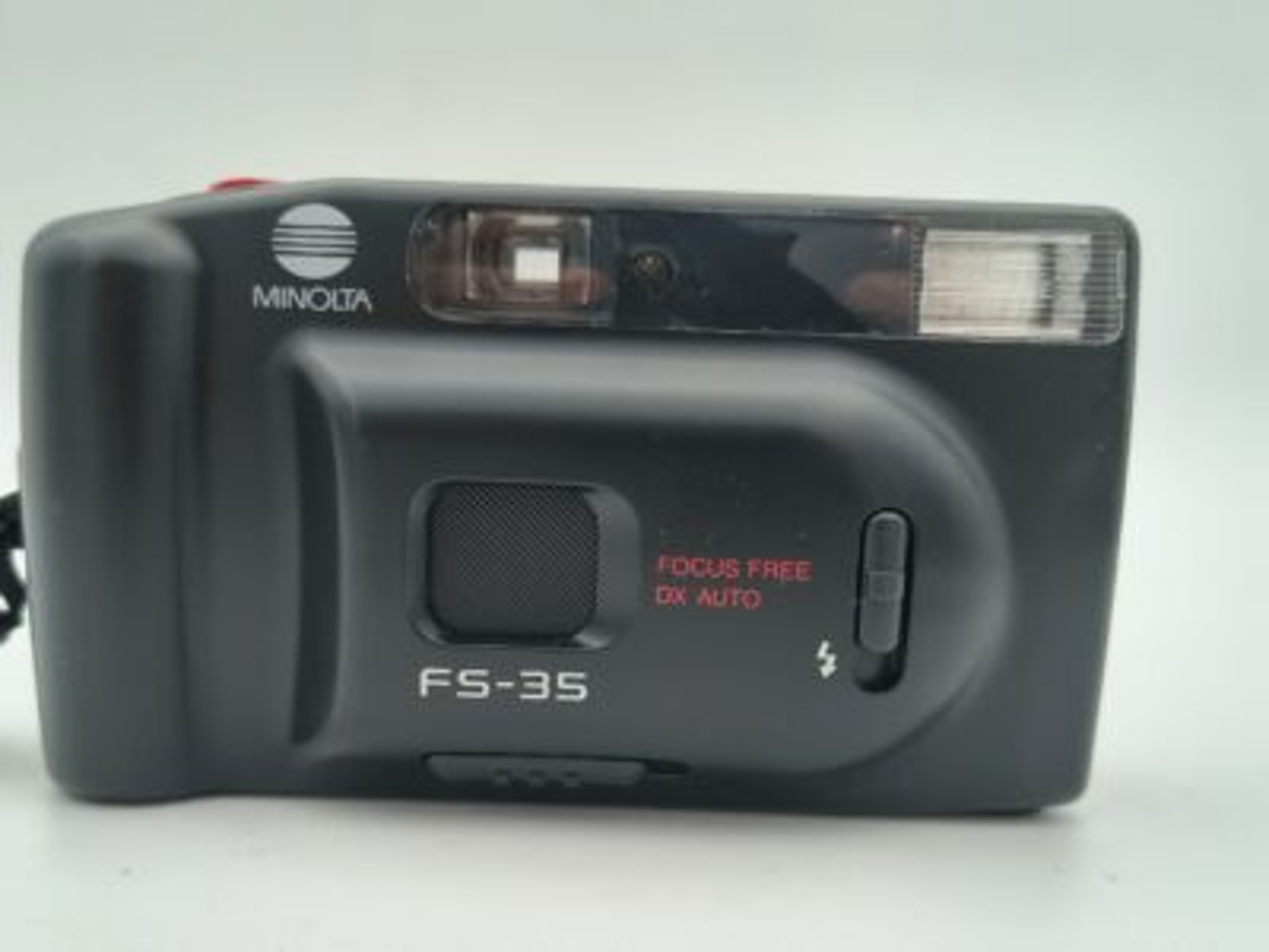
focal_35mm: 24
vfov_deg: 56.8
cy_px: 476
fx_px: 880
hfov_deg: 71.6
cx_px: 634
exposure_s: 1/338
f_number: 1.8
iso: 100
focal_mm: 5.56
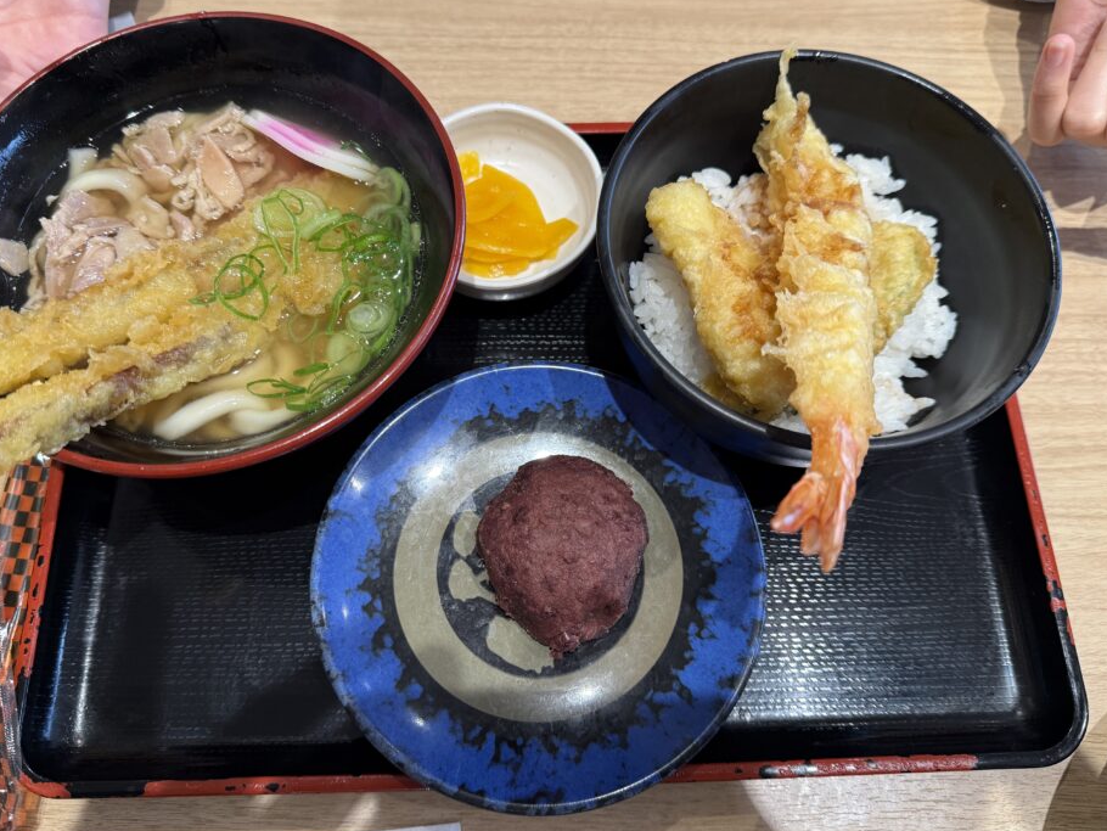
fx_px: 864
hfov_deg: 65.3
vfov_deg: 51.4
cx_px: 536
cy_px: 393
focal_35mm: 27
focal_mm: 6.76
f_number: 1.78
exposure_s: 1/117
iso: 160
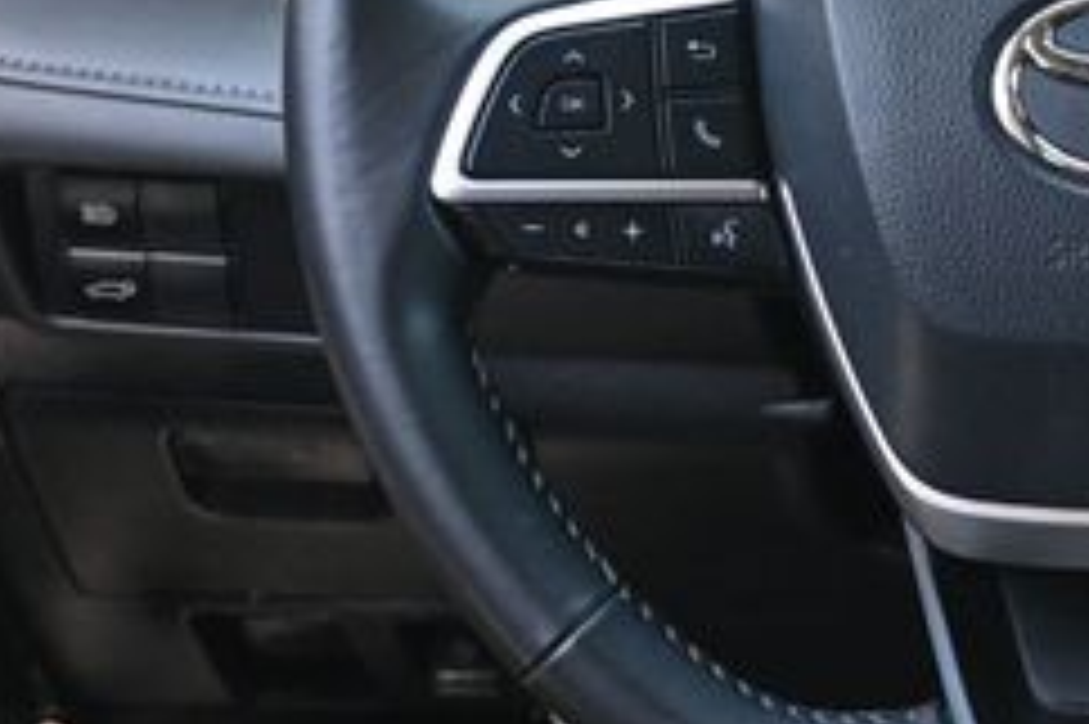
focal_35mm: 105
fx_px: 3173
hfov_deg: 18.9
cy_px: 108
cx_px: 1120
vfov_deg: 12.9
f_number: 4.5
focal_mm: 26.5
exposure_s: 1/125
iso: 640
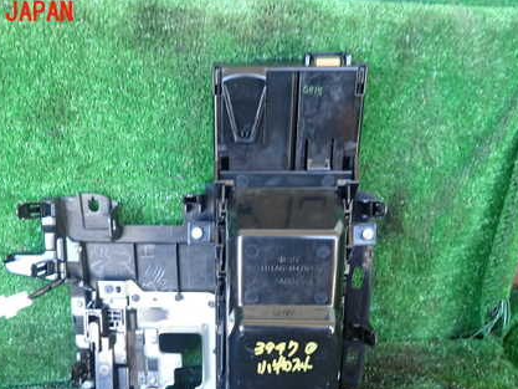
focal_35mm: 36
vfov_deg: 38.9
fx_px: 539
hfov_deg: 51.2
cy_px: 277
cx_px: 220
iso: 250
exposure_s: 1/30
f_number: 2
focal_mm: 4.5
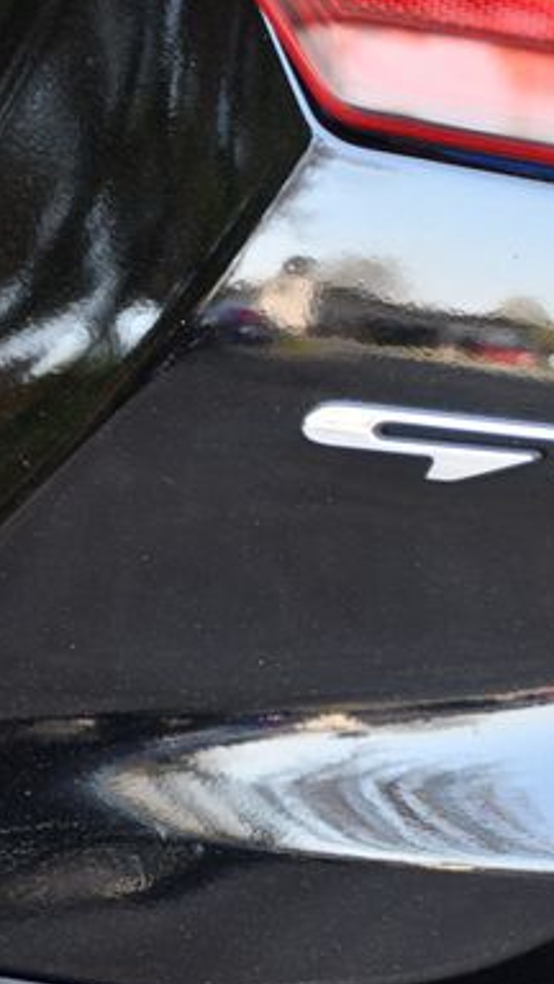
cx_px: 567
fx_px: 5876
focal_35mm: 225
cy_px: 477
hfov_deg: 5.4
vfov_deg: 9.6
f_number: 4.8
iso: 800
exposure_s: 1/200
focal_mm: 86
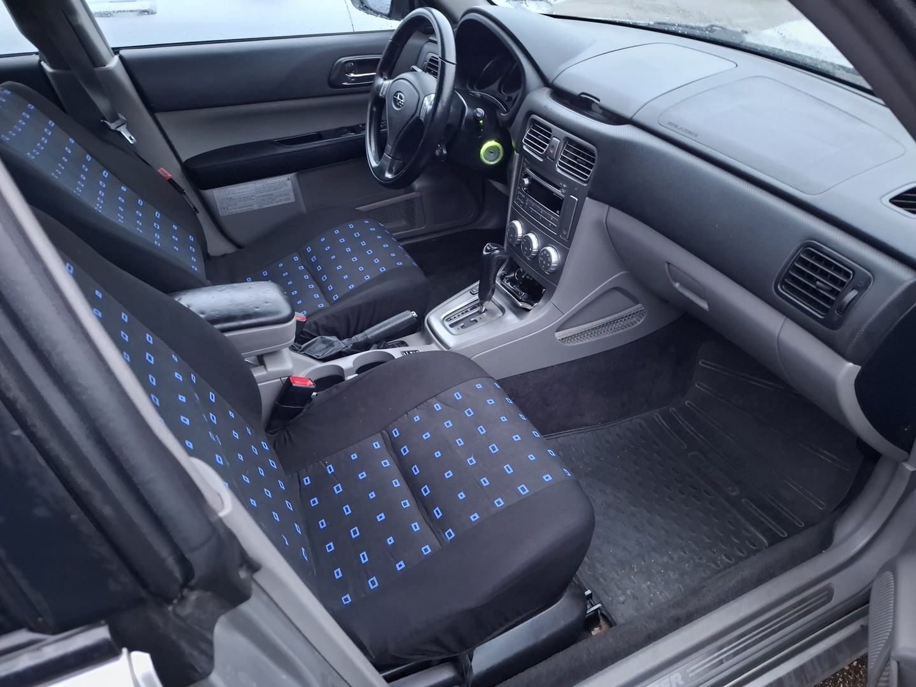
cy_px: 344
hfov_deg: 73.9
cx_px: 458
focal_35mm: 23
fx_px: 609
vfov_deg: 58.9
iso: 800
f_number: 1.8
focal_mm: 5.54
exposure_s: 1/25
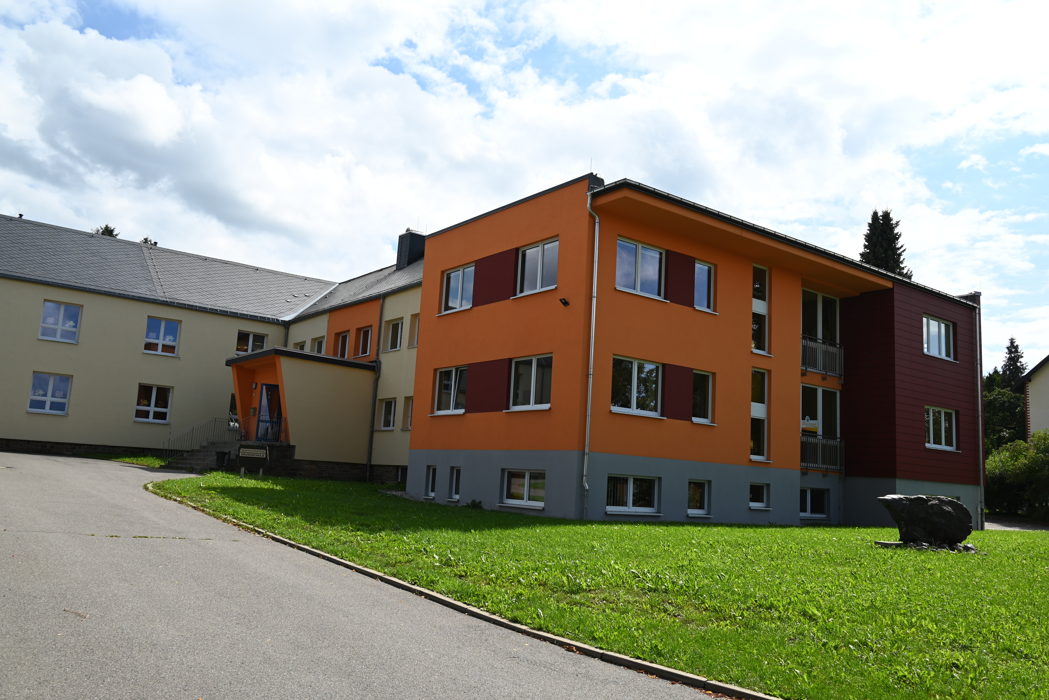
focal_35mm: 29
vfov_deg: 45.0
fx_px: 845
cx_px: 524
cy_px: 350
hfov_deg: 63.6
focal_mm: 29
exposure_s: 1/250
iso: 100
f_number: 8
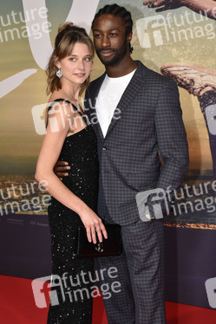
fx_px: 558
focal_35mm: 62
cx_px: 101
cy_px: 158
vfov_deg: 32.4
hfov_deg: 21.9
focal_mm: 58
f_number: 8
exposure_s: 1/250
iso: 4000
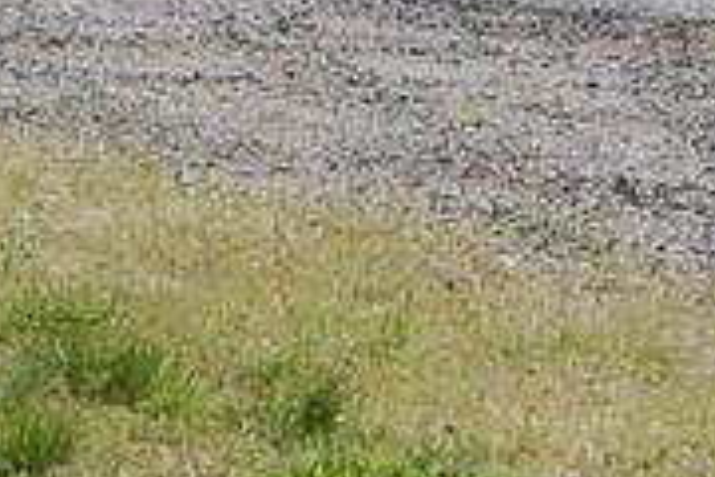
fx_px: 9989
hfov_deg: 4.1
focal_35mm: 503
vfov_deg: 2.7
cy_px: 328
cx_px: -306
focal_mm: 42
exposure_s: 1/320
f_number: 10
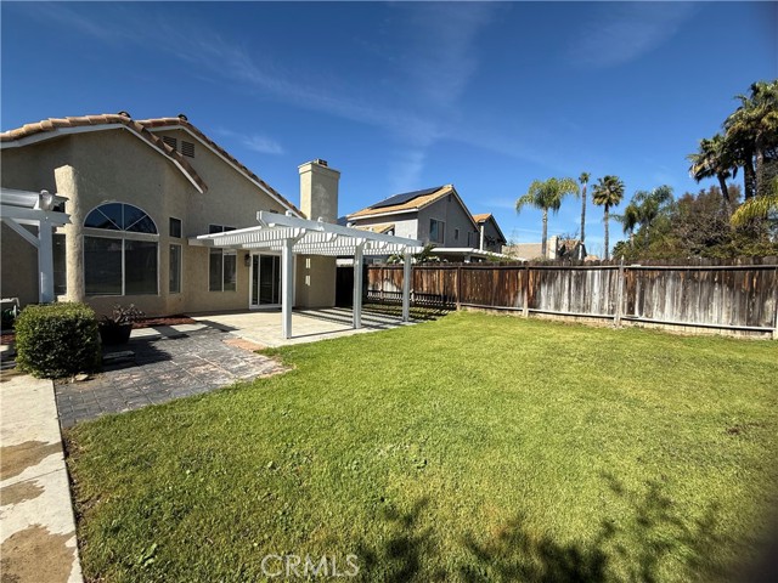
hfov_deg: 102.1
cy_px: 292
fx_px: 315
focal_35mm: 14
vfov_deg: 85.7
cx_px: 389
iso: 50
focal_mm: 2.22
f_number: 2.2
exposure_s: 1/2410
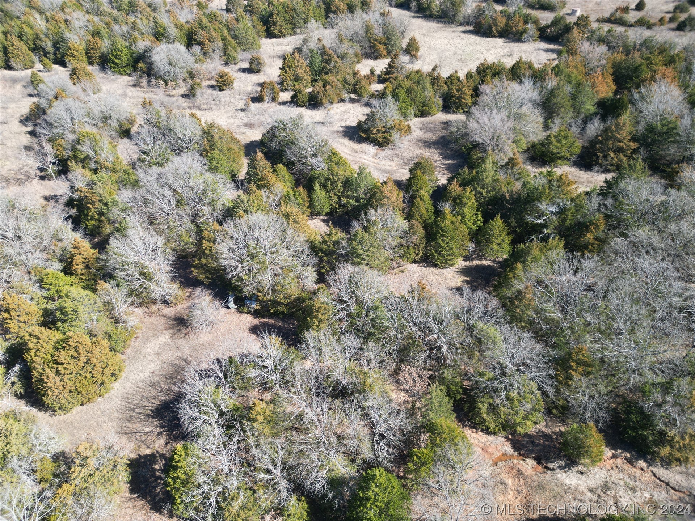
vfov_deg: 56.8
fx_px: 482
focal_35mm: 24
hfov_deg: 71.6
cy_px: 260
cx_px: 348
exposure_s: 1/800
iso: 120
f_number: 1.7
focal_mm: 6.72
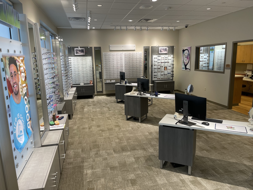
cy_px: 95
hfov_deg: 67.3
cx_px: 126
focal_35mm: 26
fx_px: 190
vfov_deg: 53.1
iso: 80
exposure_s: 1/120
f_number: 1.6
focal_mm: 5.1
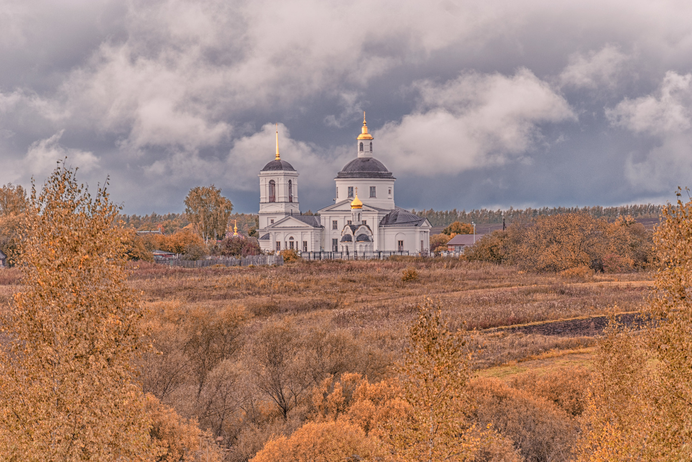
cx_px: 346
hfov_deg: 14.9
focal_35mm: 138
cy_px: 231
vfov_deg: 9.9
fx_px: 2653
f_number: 7.1
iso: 200
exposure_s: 1/200
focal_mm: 92
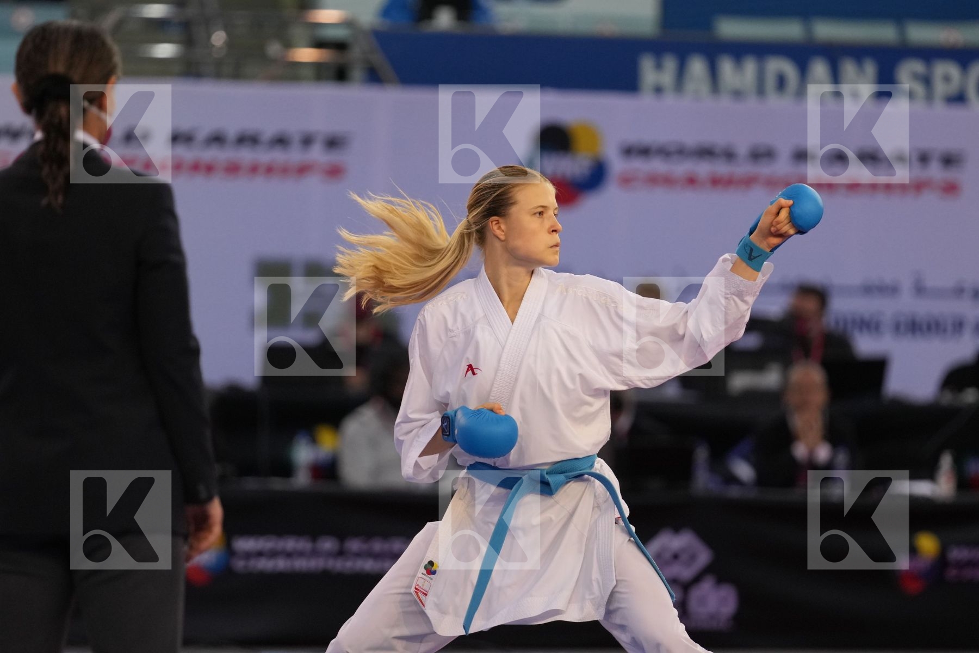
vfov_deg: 4.6
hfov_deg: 6.9
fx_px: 8158
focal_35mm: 300
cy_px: 326
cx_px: 490
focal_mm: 200
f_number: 2.8
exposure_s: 1/1000
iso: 1600
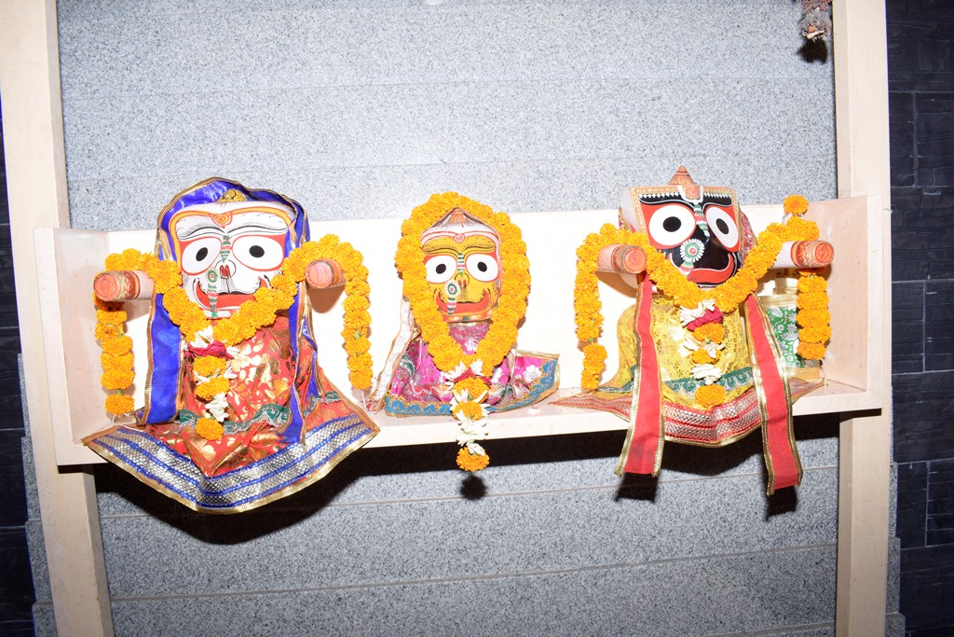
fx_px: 716
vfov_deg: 47.9
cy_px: 318
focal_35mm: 27
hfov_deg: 67.4
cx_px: 477
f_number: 10
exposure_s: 1/80
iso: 400
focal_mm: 18
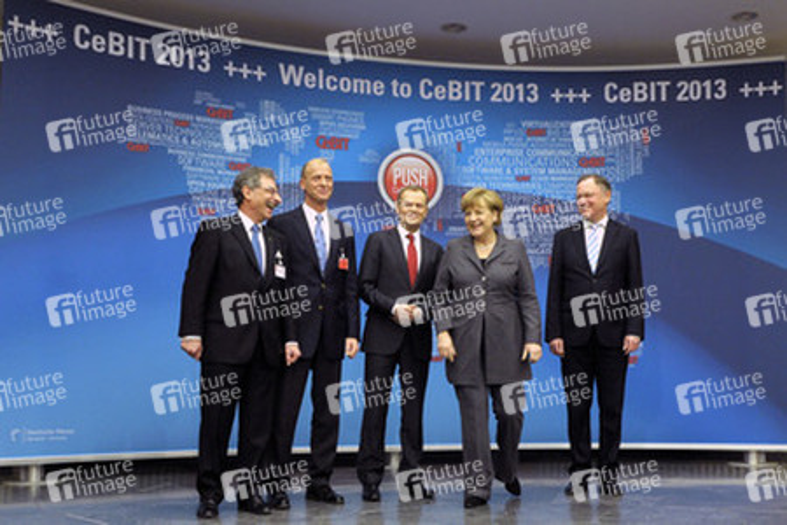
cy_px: 262
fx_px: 623
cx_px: 394
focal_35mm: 28
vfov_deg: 45.7
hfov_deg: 64.6
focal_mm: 19
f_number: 6.3
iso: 800
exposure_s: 1/125
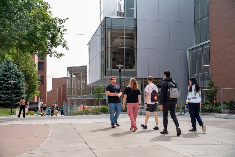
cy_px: 78
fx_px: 289
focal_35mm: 44
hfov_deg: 44.2
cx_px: 118
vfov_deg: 30.3
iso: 200
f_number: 5
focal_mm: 44.3
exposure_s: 1/320
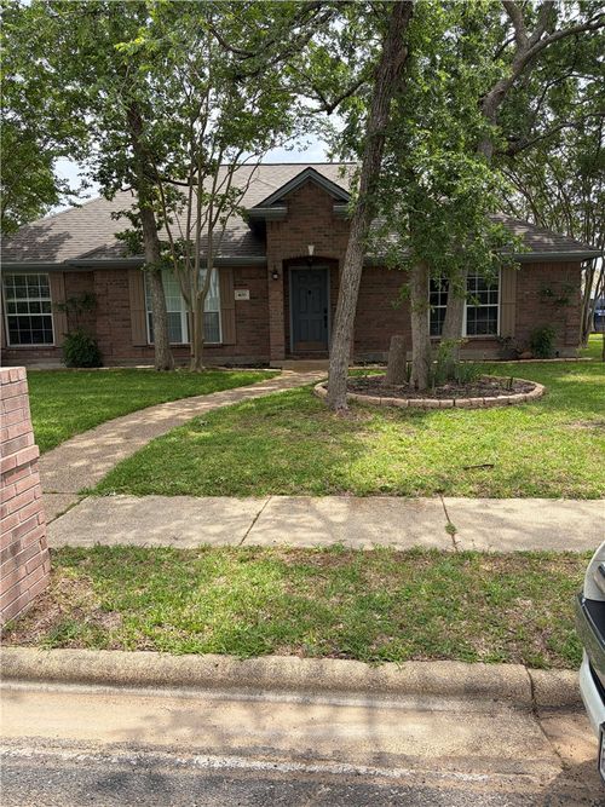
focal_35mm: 26
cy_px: 404
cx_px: 302
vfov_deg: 67.3
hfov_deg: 53.0
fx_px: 606
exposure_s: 1/2075
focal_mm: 5.96
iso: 50
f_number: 1.6
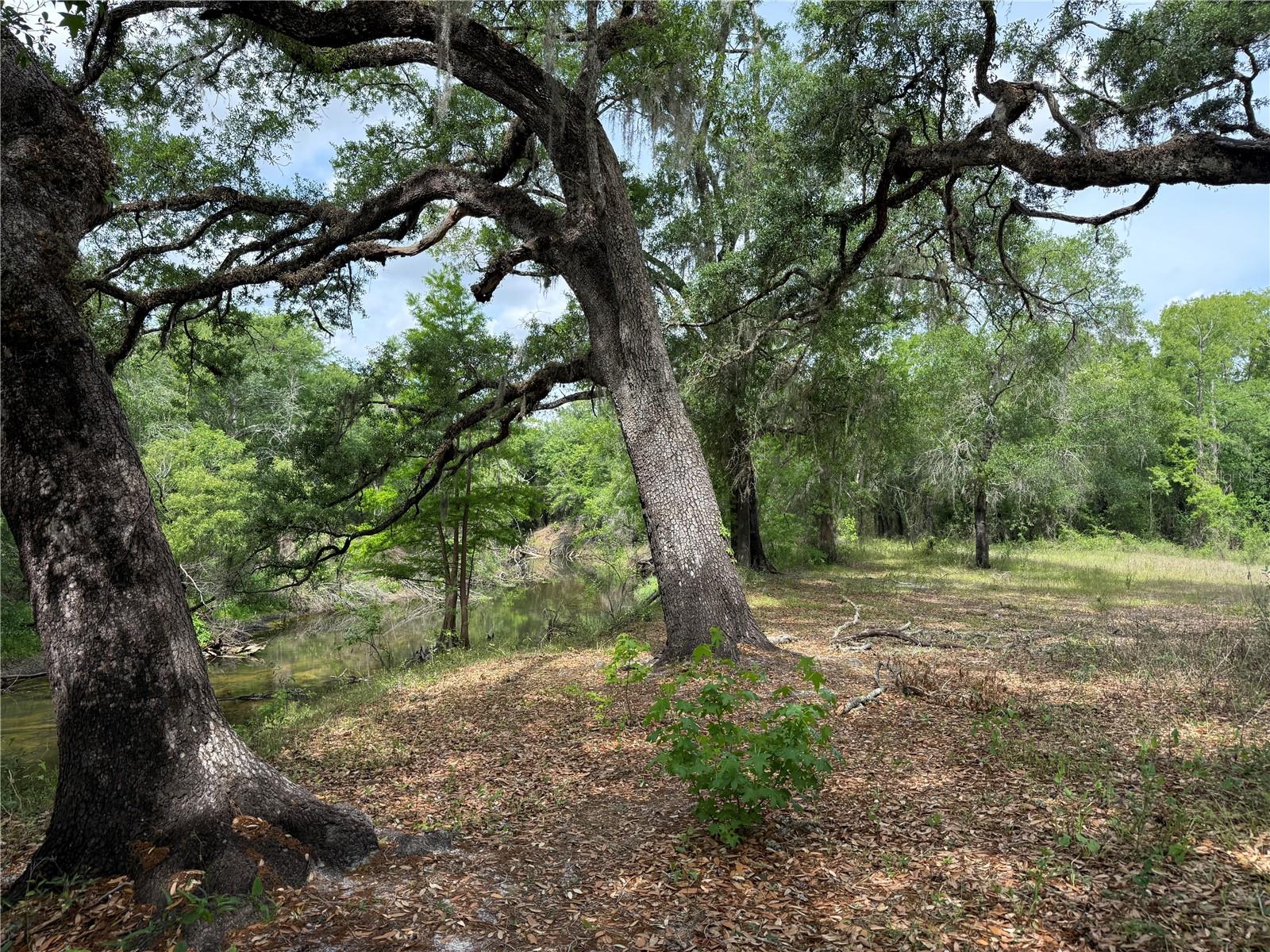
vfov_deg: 56.8
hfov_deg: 71.6
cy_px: 476
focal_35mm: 24
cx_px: 635
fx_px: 881
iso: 100
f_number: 1.78
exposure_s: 1/1553
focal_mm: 6.76
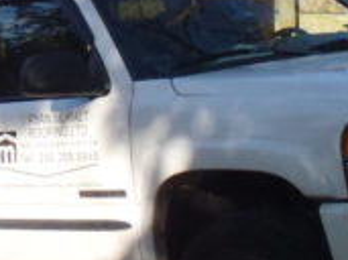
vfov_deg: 8.6
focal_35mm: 168
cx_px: -299
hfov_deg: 10.9
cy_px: -171
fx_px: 1688
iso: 125
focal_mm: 5
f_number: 10
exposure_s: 1/60
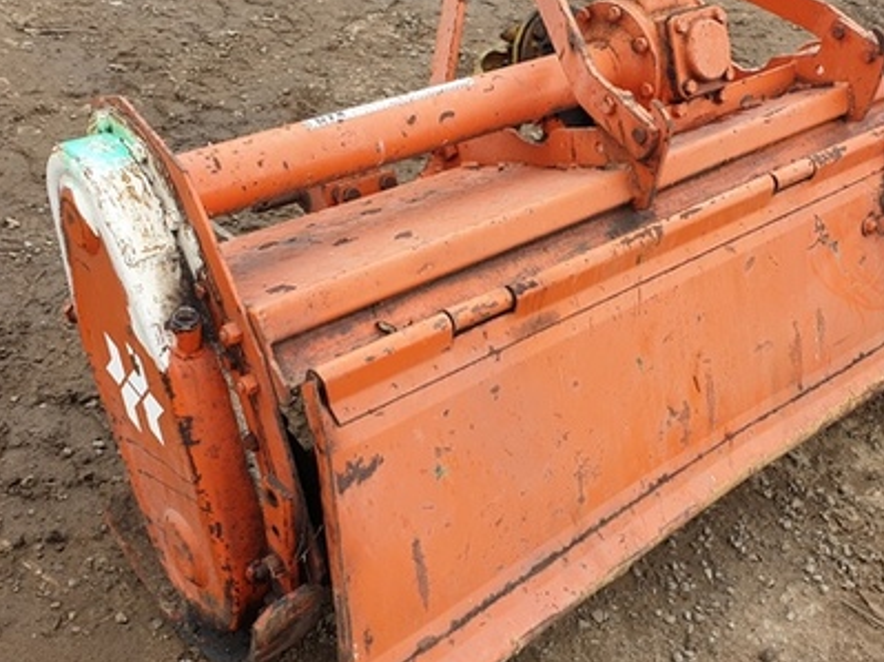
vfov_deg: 33.6
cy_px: 329
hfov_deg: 43.4
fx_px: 1098
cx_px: 565
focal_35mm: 43
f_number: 2.4
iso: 50
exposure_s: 1/442
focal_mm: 4.3
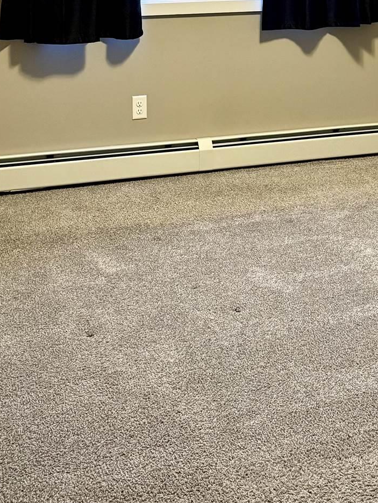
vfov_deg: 30.2
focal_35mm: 59
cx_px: 251
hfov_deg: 24.7
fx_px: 859
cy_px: -13
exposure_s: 1/60
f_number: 1.78
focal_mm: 6.76
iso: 320
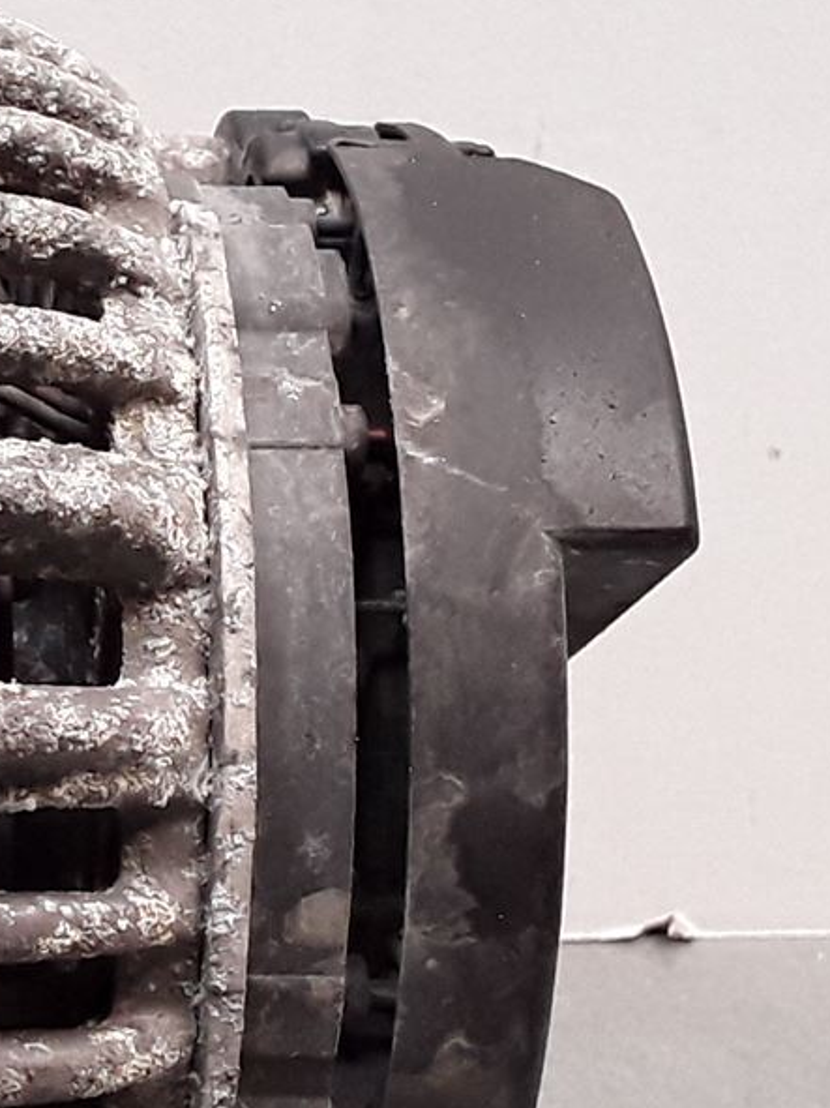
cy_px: 767
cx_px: -388
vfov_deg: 20.1
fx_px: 3102
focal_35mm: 97
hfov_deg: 14.3
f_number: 1.9
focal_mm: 2.91
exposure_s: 1/100
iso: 100
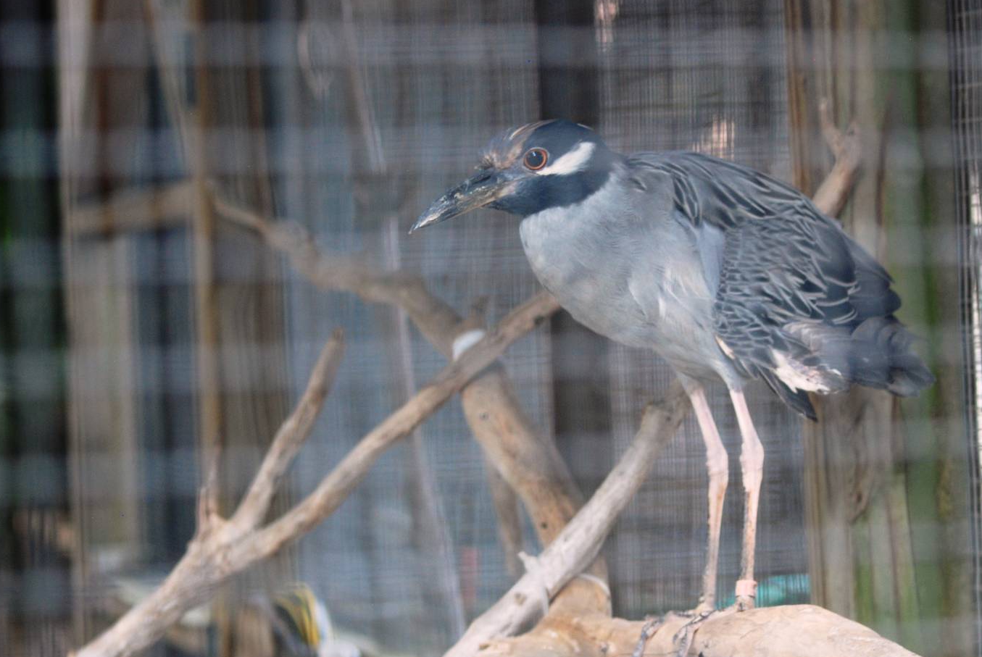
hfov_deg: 16.5
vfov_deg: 11.1
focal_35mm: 124
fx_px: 3386
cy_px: 337
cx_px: 560
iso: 400
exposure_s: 1/25
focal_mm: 70
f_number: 4
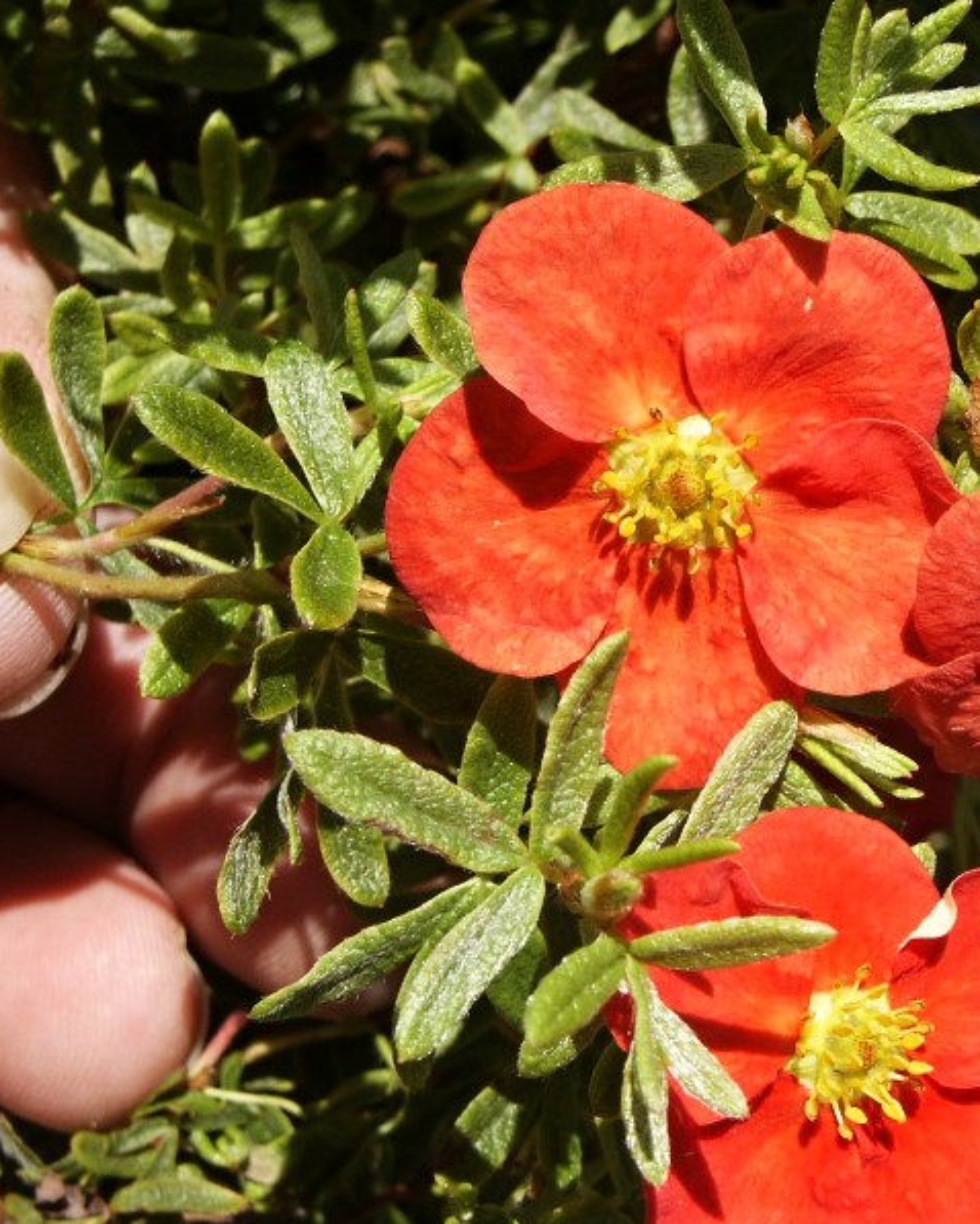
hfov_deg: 15.0
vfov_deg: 18.8
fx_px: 3696
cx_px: 798
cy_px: 611
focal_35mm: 102
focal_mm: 15.51
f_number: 8
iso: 64
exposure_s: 1/125
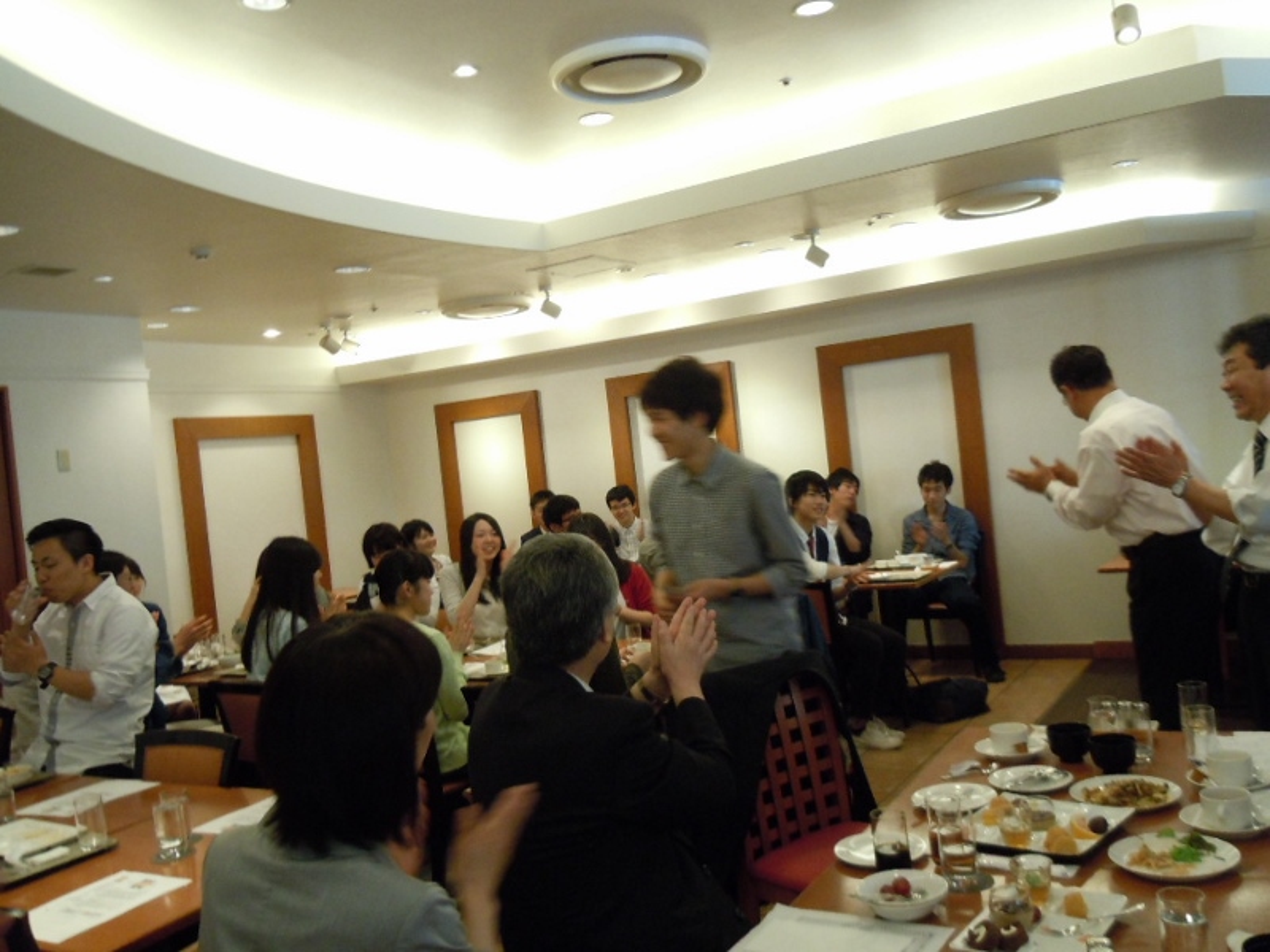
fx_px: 1101
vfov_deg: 46.8
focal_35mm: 30
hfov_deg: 60.0
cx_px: 635
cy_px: 476
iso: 400
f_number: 3.5
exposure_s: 1/25
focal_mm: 5.4
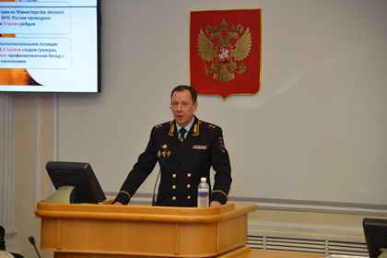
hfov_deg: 21.5
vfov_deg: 14.4
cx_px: 194
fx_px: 1021
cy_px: 129
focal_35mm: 95
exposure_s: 1/60
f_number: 4
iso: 360
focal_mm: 95
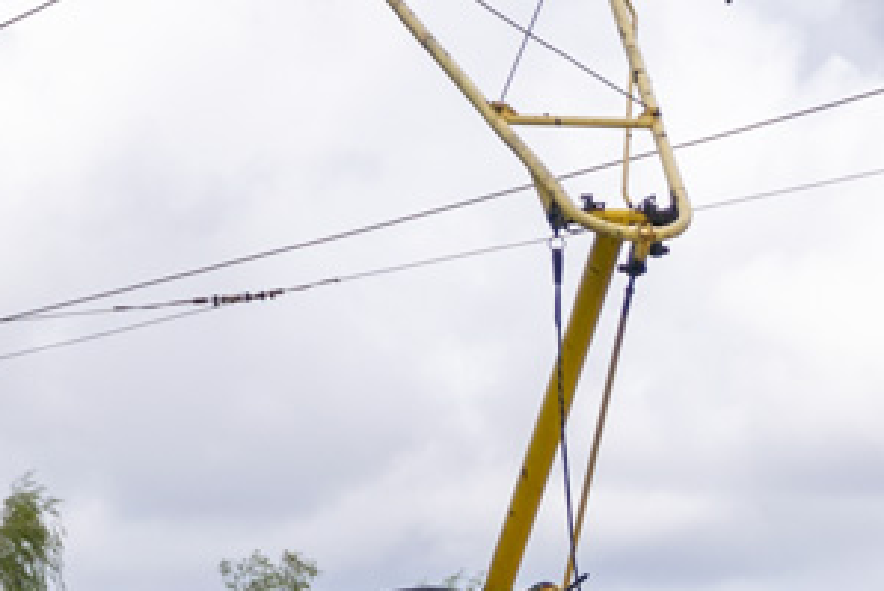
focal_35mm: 350
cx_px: 451
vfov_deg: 3.9
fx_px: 8598
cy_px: 842
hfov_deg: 5.9
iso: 100
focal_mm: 48
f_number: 4.8
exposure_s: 1/800
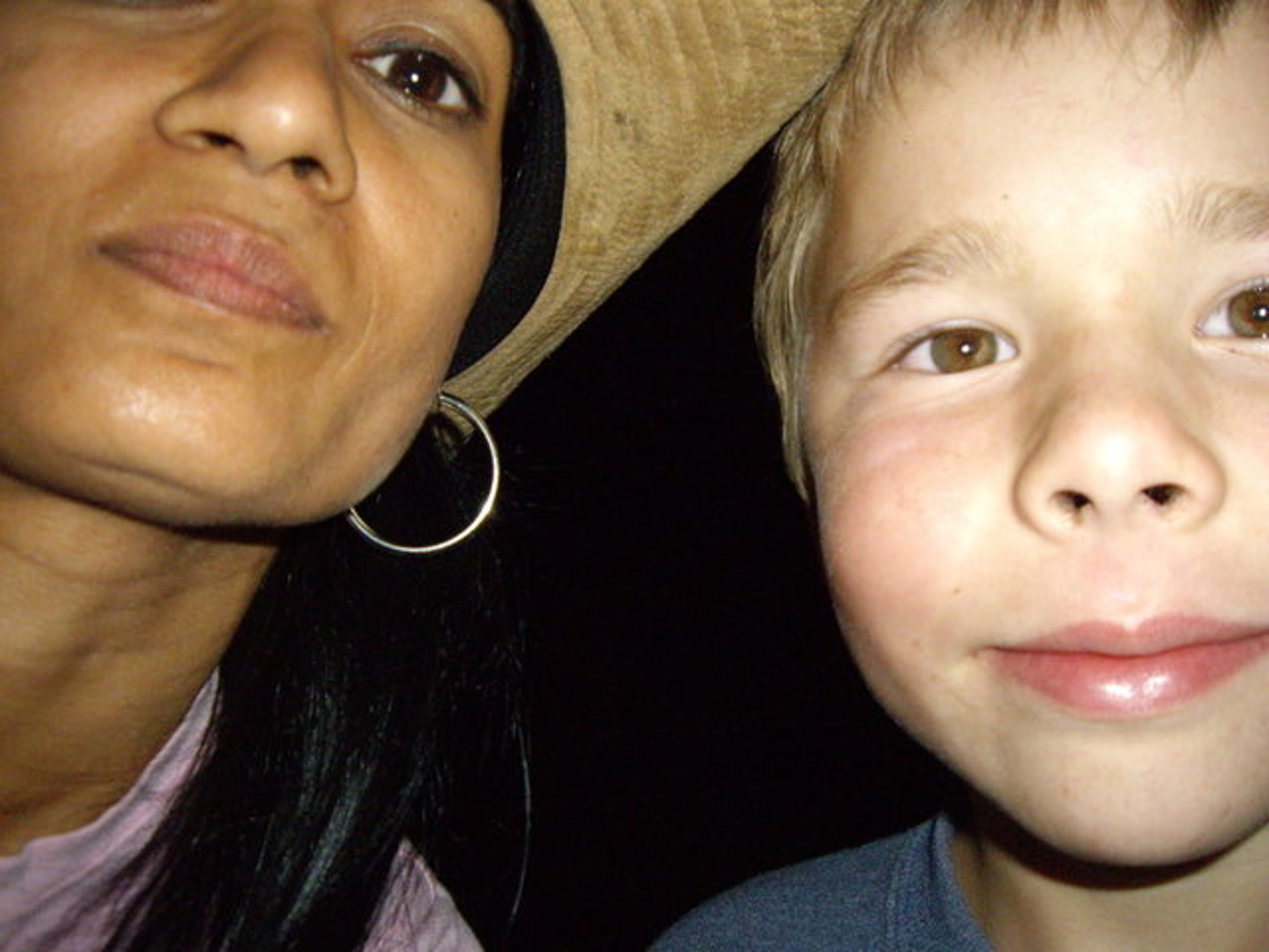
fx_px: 1393
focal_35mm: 38
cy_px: 476
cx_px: 634
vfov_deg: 37.7
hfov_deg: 49.0
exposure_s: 1/40
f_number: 2.7
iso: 400
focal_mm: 6.2
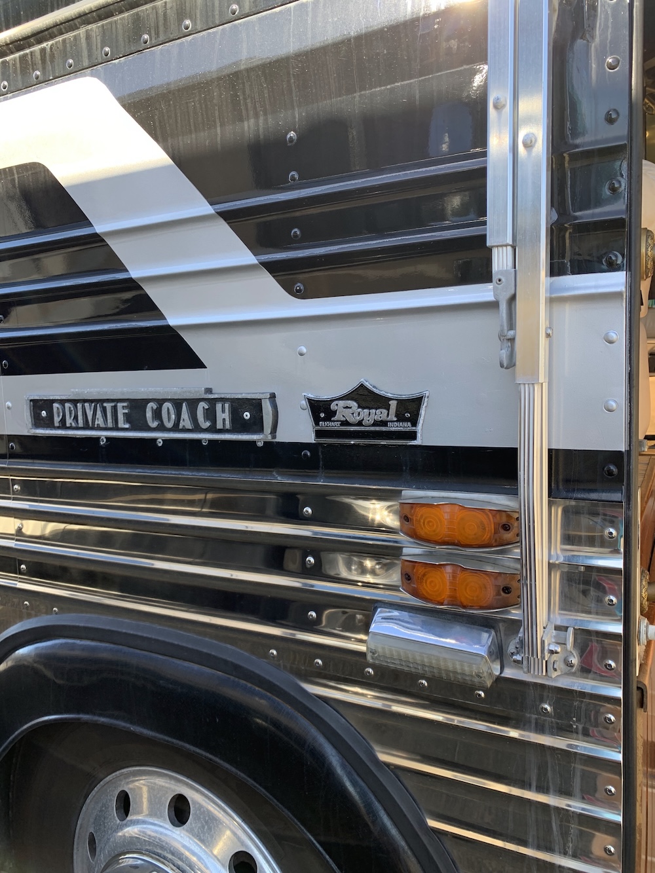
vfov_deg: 67.3
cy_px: 436
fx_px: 656
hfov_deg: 53.1
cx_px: 328
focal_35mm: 26
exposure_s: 1/149
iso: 25
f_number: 1.8
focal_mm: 4.25
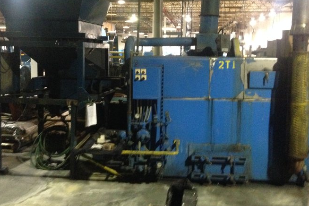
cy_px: 85
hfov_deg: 46.4
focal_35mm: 42
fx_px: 360
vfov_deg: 31.8
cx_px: 150
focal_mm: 4.12
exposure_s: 1/15
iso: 800
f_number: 2.4
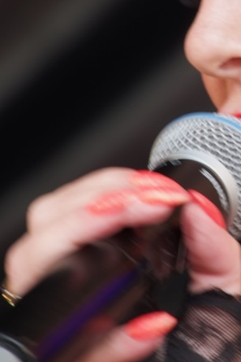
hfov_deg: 1.4
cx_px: 323
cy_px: 50
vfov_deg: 2.1
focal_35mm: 980
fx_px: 9832
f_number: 4
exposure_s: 1/50
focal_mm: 124.94
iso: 100
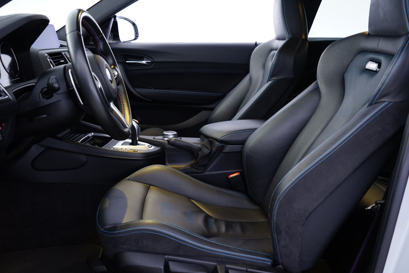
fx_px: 398
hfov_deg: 54.4
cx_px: 204
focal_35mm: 35
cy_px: 136
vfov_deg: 37.9
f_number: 5
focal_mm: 35
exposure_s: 1/8
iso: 1250
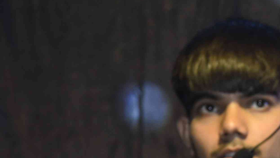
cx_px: 461
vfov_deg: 3.2
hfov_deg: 5.6
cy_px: 221
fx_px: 2822
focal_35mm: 380
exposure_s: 1/160
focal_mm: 100
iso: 400
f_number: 5
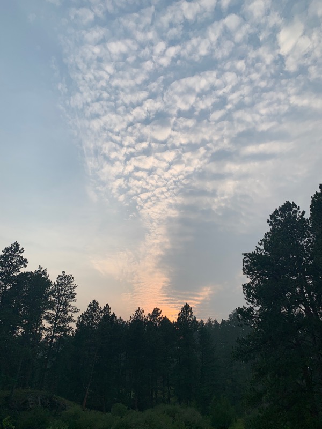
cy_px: 214
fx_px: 322
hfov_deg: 53.1
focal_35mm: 26
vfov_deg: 67.3
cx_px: 161
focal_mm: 4.25
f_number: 1.8
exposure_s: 1/2114
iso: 25
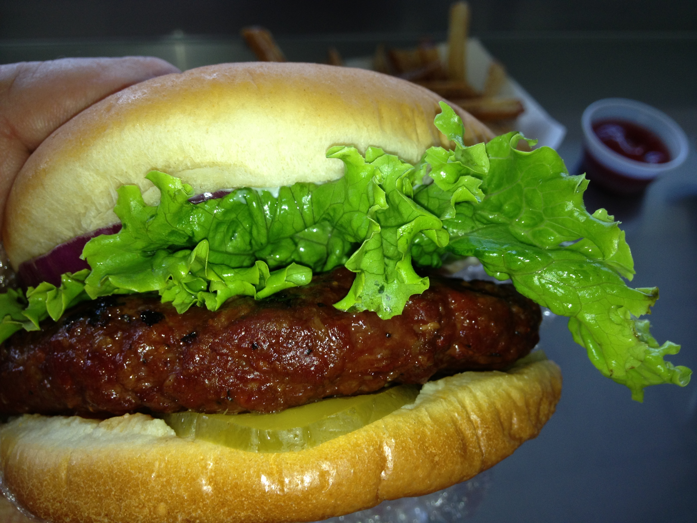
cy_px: 262
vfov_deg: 40.7
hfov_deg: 52.6
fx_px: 705
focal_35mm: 35
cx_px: 348
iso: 64
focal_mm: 4.28
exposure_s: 1/144
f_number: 2.4
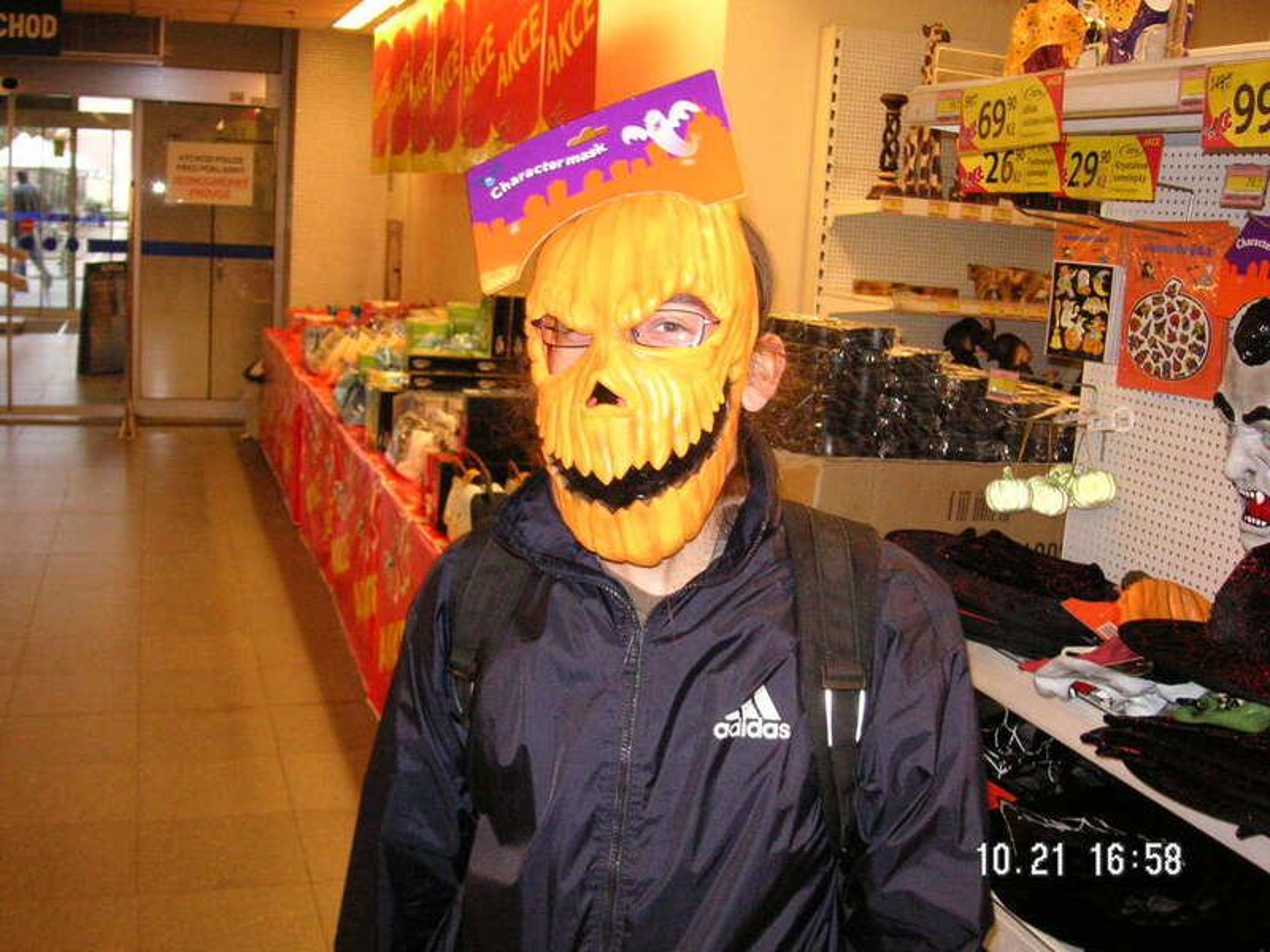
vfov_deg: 38.7
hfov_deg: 50.1
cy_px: 476
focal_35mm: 37
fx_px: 1357
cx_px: 635
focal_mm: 6.1
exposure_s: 1/45
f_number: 2.8
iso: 160
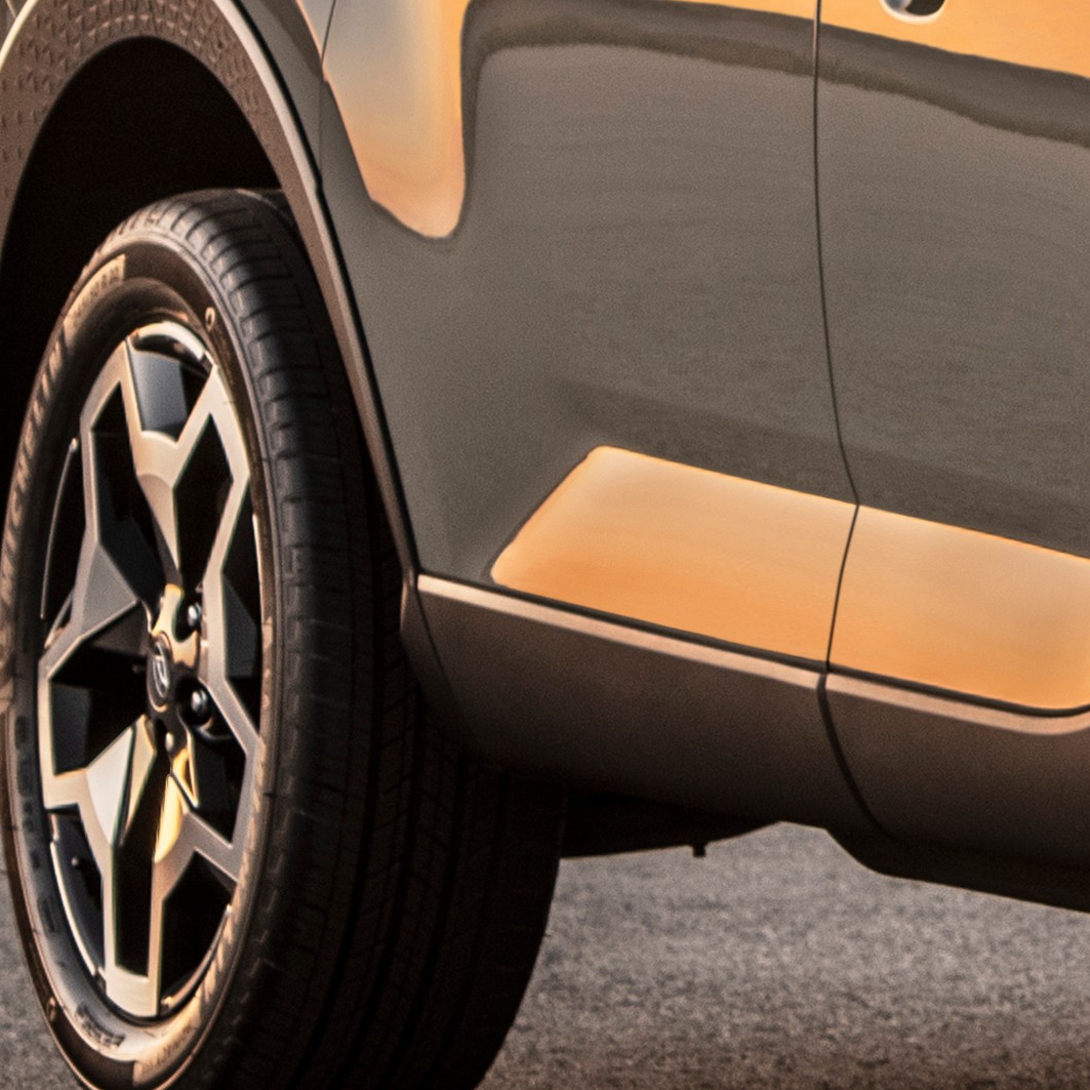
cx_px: 2134
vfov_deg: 2.6
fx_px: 23976
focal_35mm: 673
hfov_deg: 2.6
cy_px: -359
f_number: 5
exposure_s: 1/13
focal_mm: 102
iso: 64
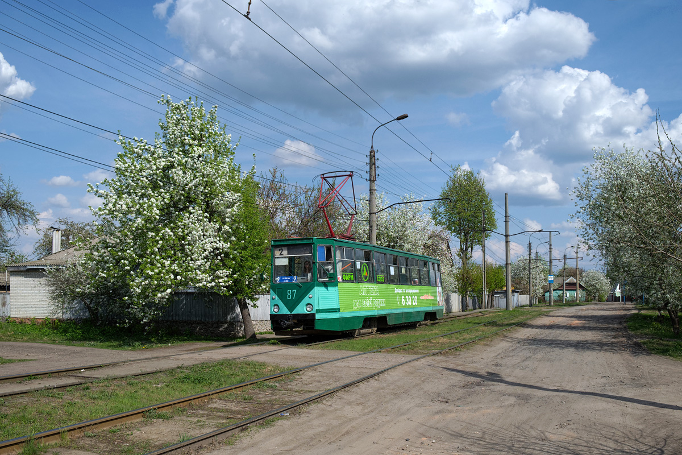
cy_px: 228
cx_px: 341
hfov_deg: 63.7
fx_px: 549
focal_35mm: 29
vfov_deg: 45.0
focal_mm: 19.6
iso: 200
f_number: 6.4
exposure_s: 1/850
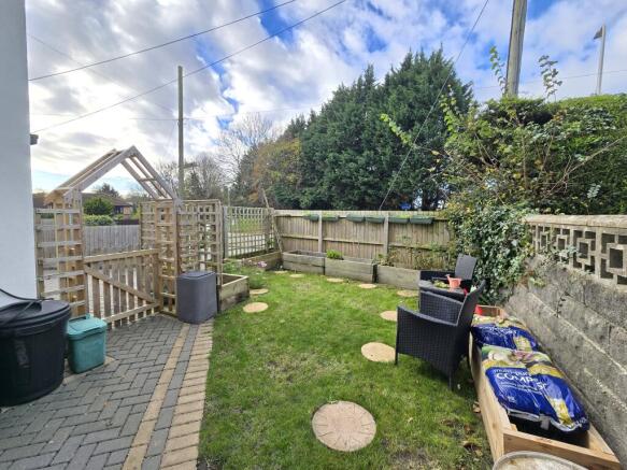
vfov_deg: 89.9
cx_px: 314
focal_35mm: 13
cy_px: 235
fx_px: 235
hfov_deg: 106.2
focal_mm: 2.2
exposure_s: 1/360
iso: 50
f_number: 2.2
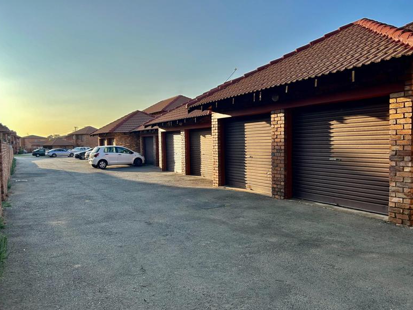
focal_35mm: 27
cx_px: 201
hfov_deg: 65.3
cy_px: 157
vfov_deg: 51.4
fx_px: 322
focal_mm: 5.7
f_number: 1.5
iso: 50
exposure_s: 1/1698
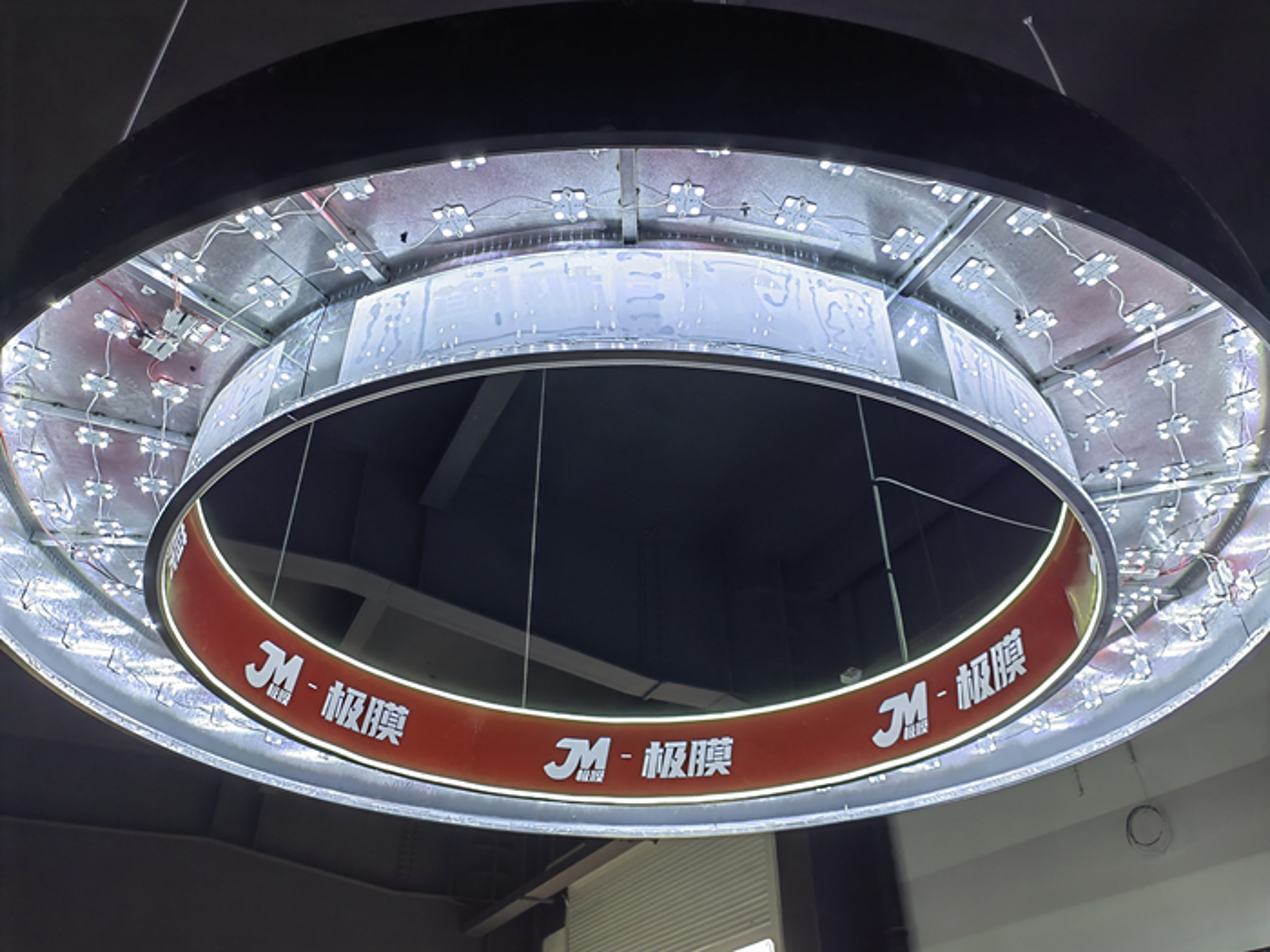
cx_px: 635
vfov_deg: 51.4
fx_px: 991
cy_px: 476
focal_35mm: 27
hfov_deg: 65.3
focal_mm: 5.52
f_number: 1.9
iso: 50
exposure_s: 1/100
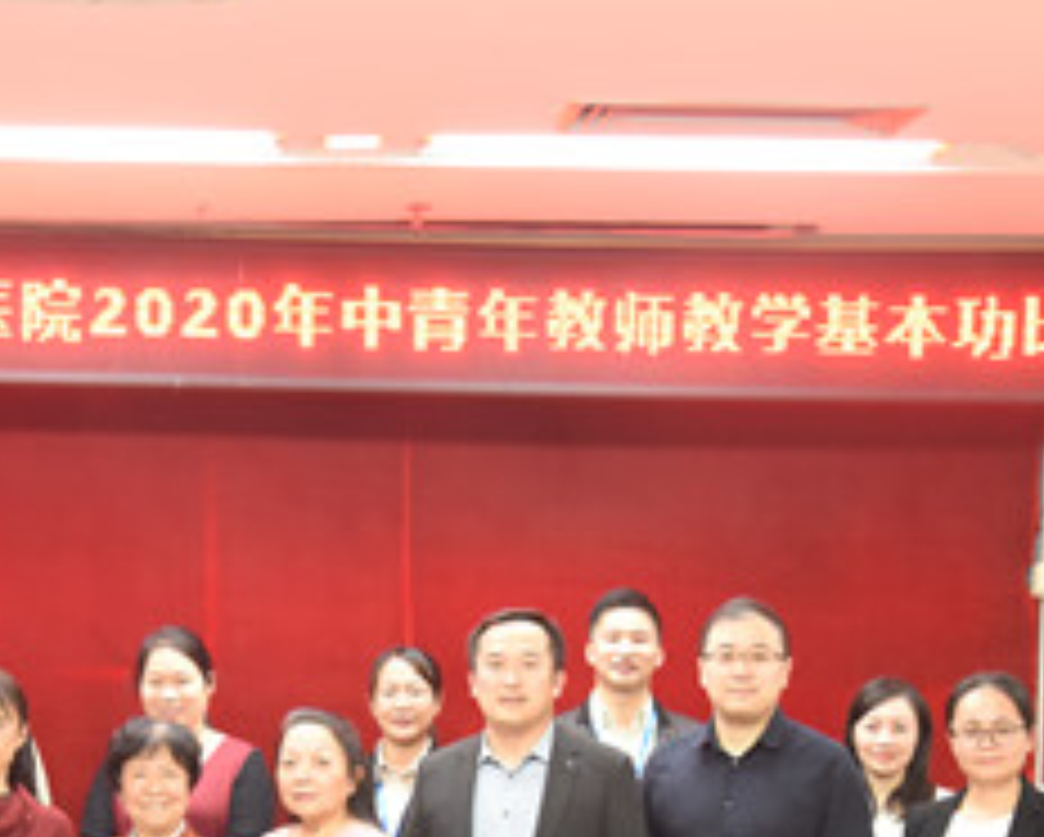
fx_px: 2721
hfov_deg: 21.5
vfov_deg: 17.0
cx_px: 252
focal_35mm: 88
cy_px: 880
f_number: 5
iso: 2500
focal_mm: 34
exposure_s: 1/50
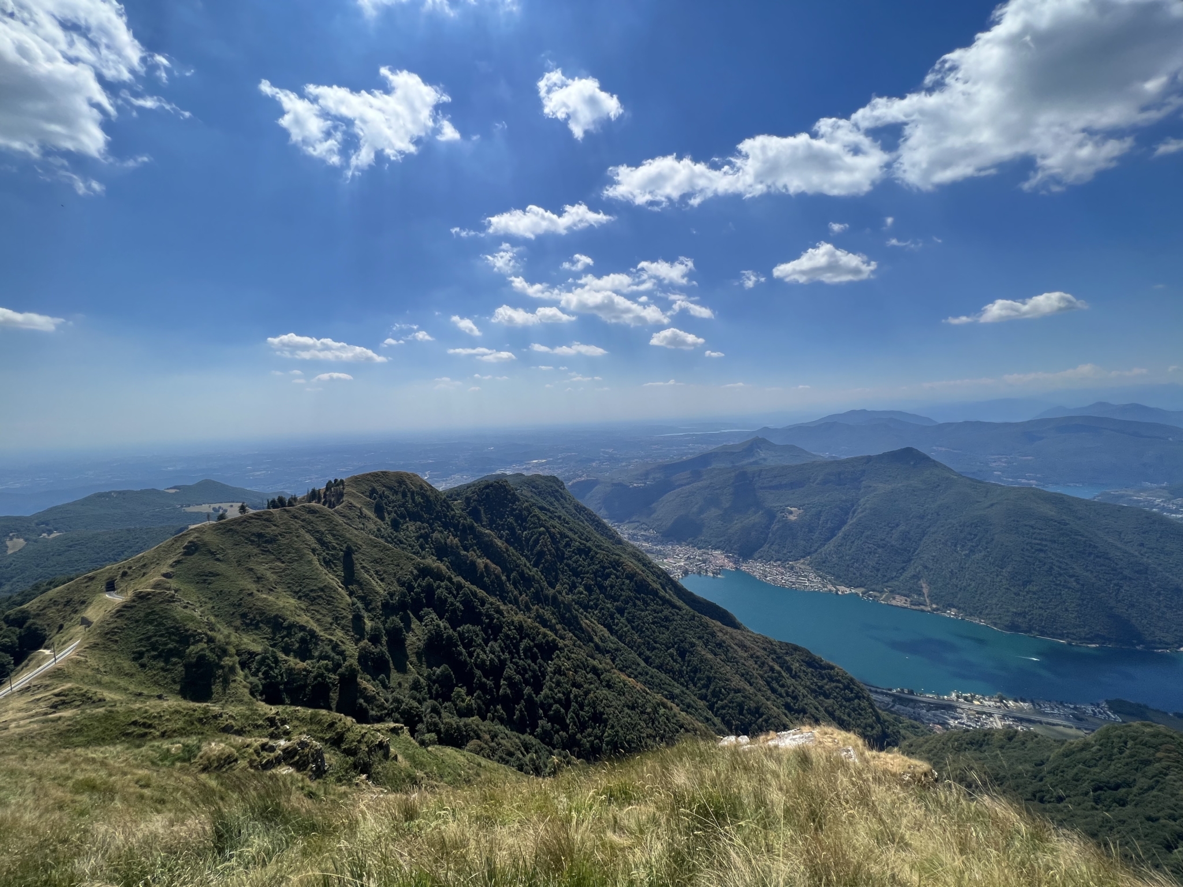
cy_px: 444
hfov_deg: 106.2
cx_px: 592
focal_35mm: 13
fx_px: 444
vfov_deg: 89.9
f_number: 1.8
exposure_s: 1/3650
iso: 32
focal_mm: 1.57
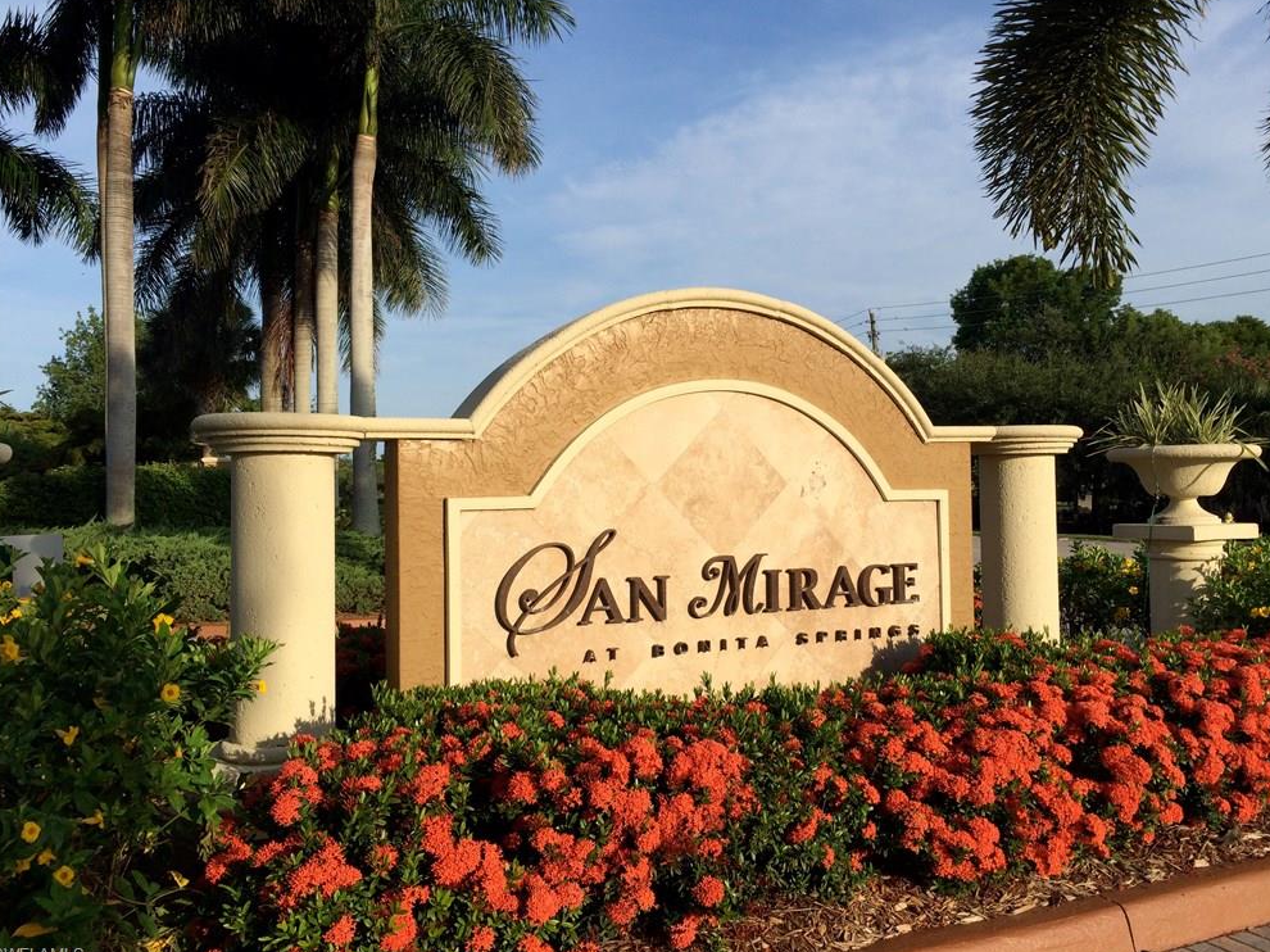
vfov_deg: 46.8
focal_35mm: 30
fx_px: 1100
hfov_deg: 60.0
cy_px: 475
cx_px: 647
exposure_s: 1/1709
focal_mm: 4.15
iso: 32
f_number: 2.2
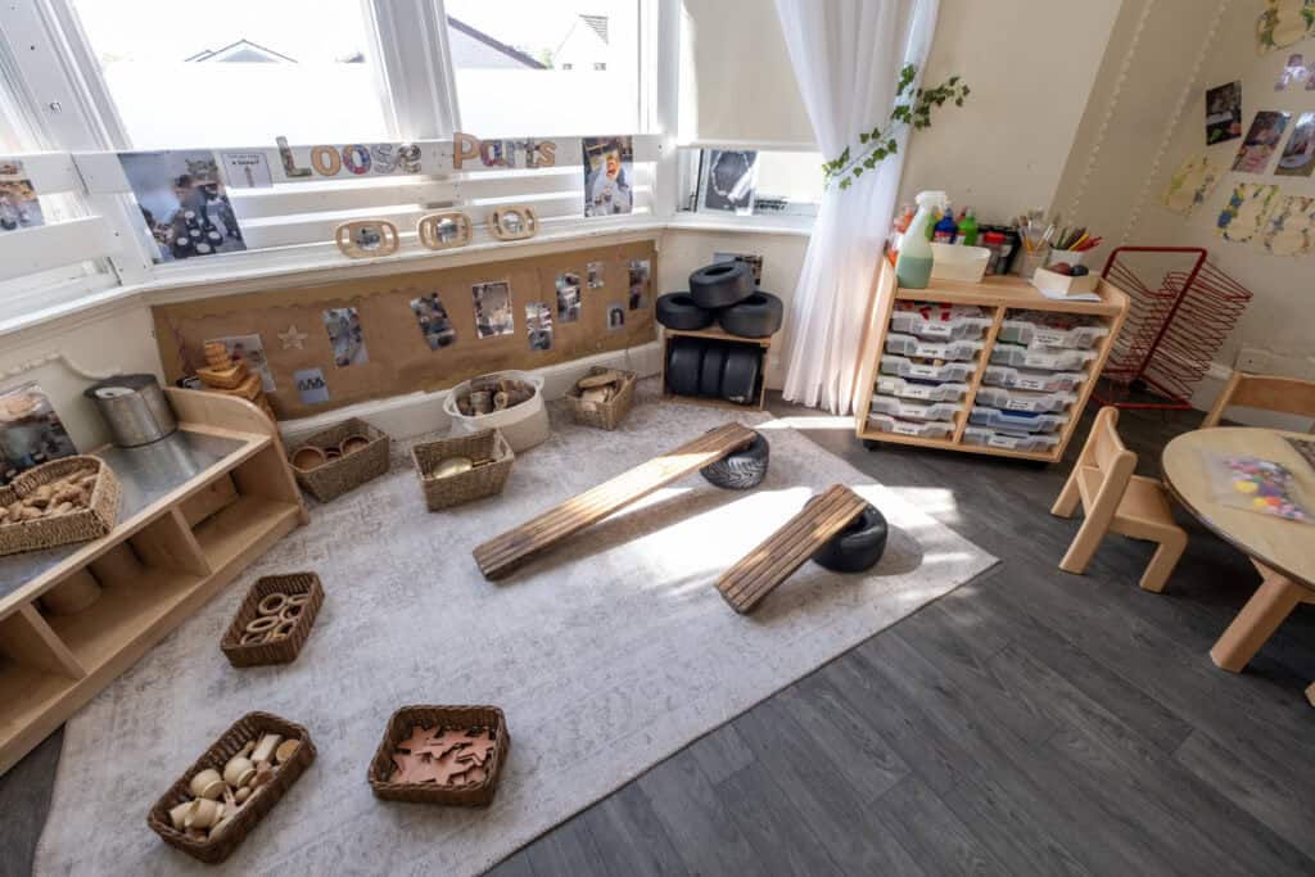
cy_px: 438
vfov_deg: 77.3
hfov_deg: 100.4
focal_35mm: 15
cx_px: 658
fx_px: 548
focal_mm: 10
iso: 125
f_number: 4
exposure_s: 1/50
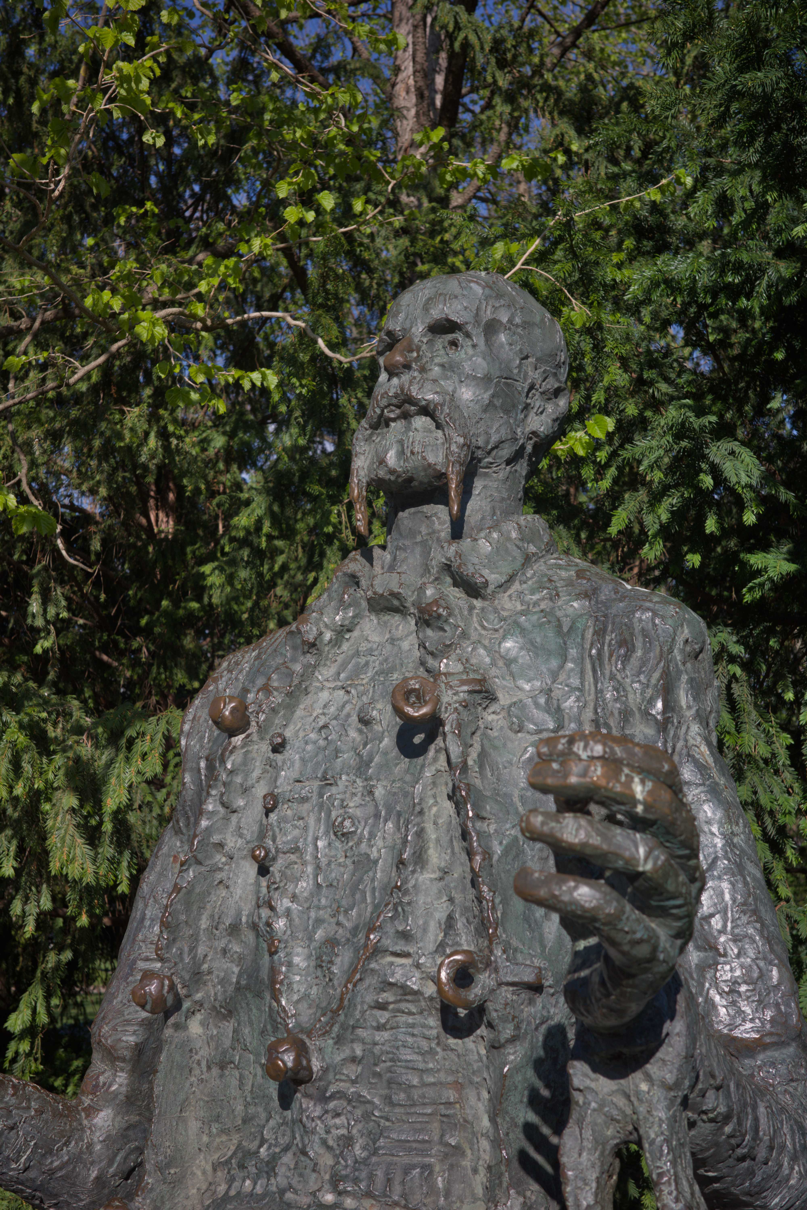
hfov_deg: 33.4
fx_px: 1345
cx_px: 404
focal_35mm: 40
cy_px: 605
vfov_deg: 48.5
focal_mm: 26
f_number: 5.6
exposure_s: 1/320
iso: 100
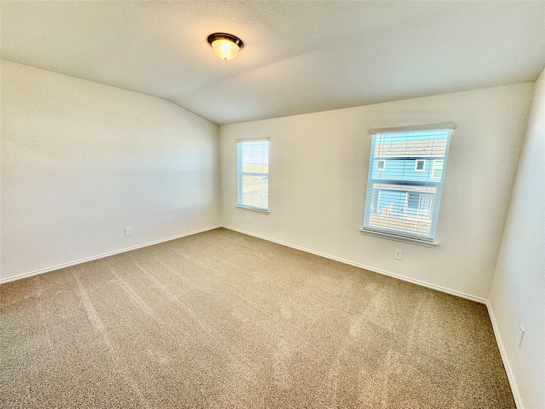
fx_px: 220
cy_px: 204
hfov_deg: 102.1
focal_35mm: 14
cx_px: 272
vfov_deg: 85.7
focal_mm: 2.22
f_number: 2.2
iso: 100
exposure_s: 1/120
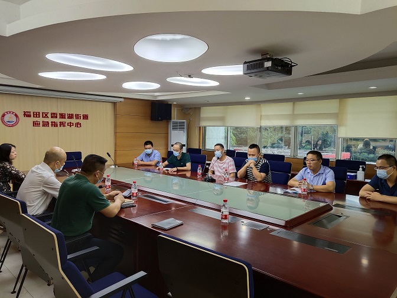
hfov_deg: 67.3
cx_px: 198
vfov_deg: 53.1
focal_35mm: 26
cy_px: 149
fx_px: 298
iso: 344
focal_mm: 4.27
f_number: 1.79
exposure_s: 1/50
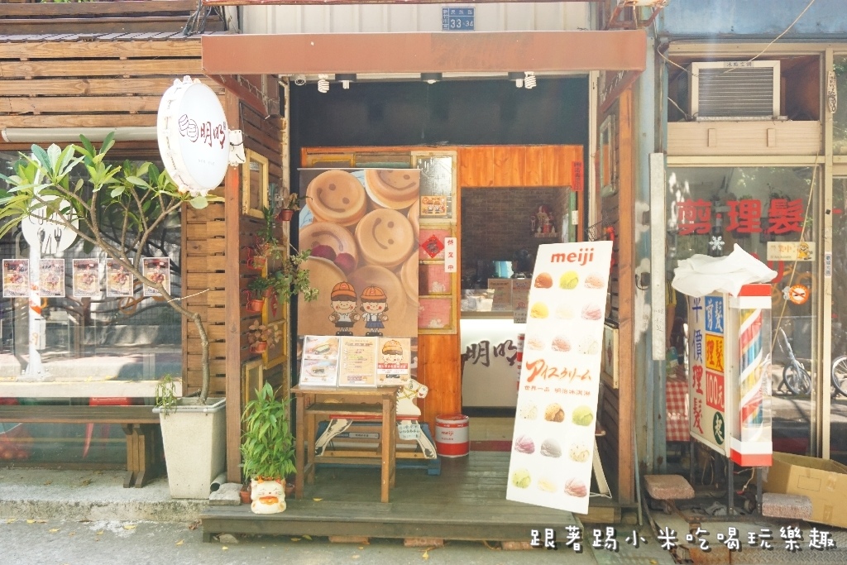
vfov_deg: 38.4
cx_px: 424
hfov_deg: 55.1
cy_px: 282
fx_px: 812
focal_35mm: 34
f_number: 4
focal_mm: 23
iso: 800
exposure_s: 1/160
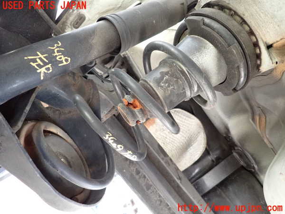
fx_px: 206
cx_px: 142
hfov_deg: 69.4
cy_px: 107
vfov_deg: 54.9
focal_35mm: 25
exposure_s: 1/125
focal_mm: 4.5
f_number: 2
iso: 1250
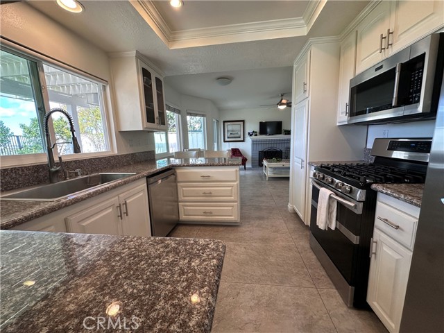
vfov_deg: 85.7
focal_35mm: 14
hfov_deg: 102.1
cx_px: 222
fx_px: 180
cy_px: 166
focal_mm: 2.22
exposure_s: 1/120
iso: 125
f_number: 2.2
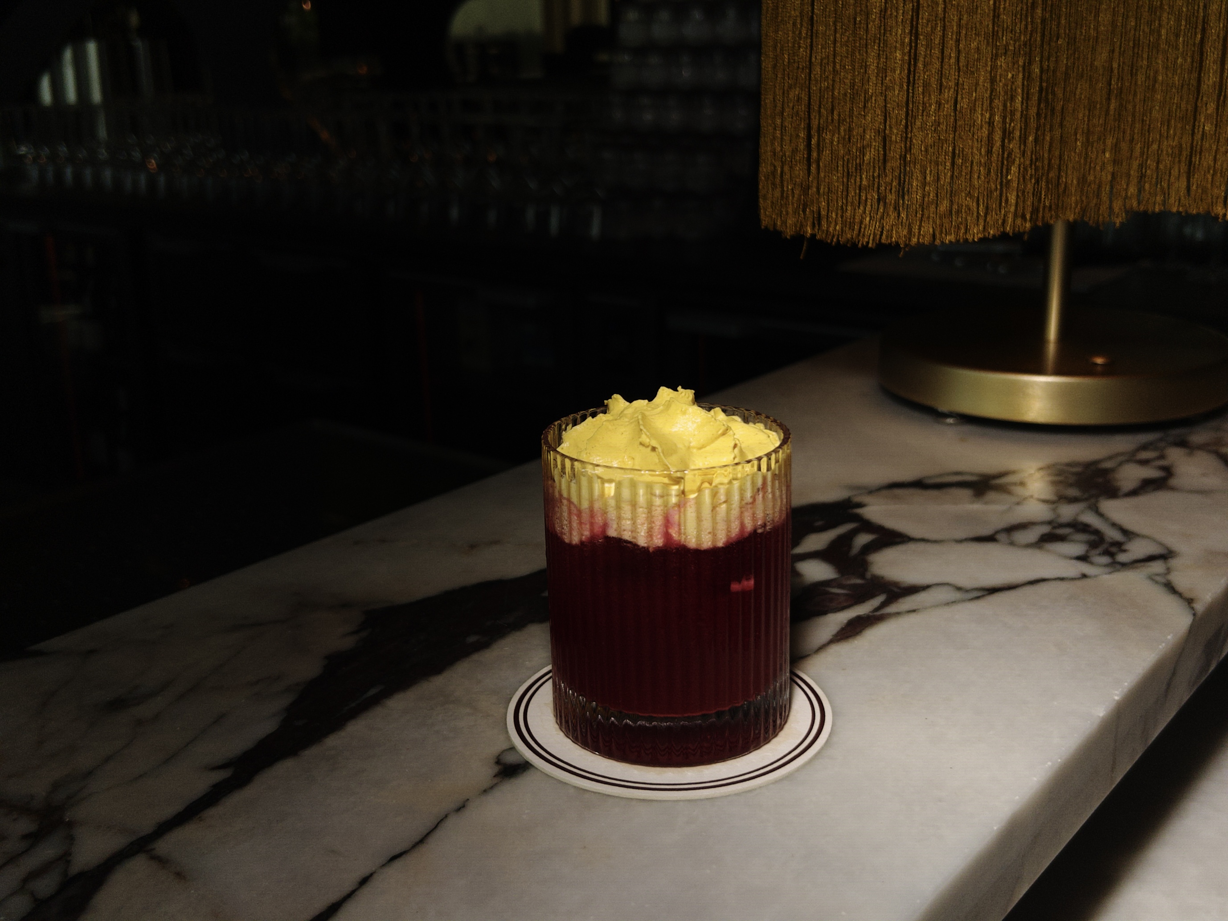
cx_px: 614
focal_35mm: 26
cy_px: 460
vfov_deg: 53.1
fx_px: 922
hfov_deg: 67.3
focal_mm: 5.7
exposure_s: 1/6579
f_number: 1.5
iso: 50
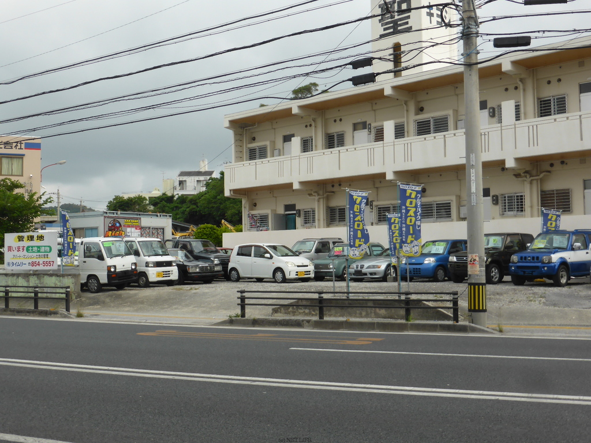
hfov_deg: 45.8
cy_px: 222
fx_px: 700
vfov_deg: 35.1
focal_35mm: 41
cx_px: 296
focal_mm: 7.4
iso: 100
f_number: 3.9
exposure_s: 1/640
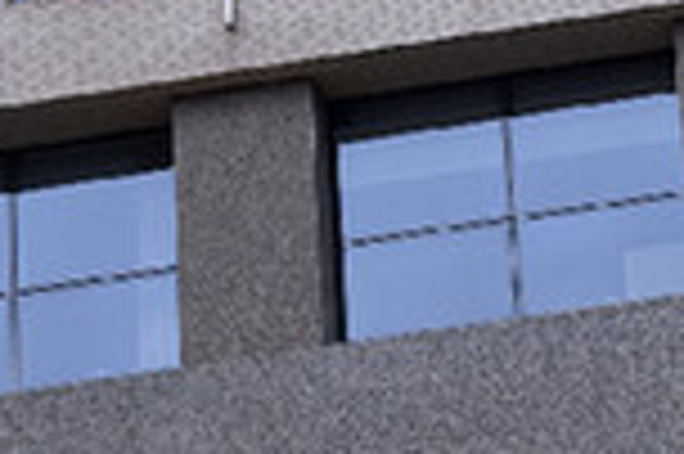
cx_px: 738
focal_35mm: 244
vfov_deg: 5.6
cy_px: 542
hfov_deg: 8.4
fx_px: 4631
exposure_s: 1/100
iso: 125
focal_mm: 22.77
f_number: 5.6
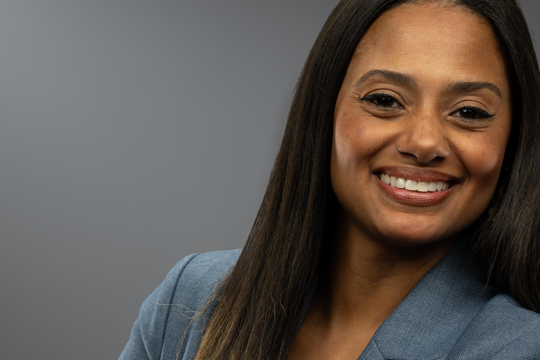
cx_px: 394
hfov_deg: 12.1
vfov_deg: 8.1
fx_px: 2550
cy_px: 247
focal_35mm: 170
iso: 100
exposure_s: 1/125
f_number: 6.3
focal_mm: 85
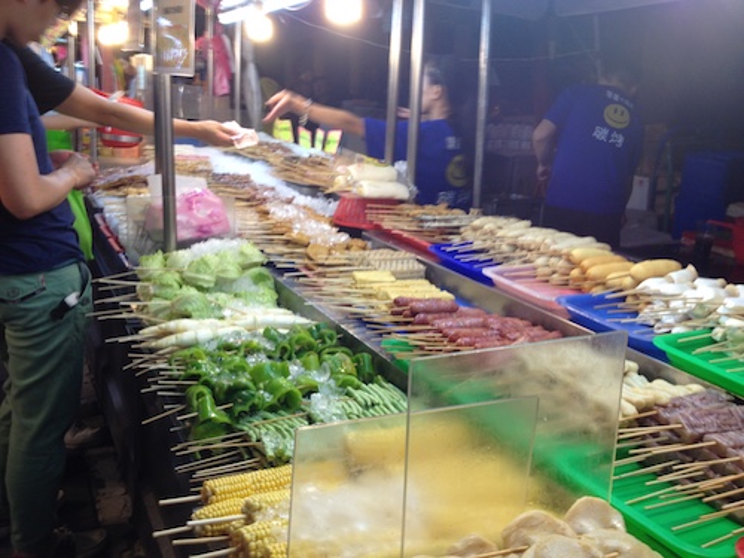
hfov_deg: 52.6
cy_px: 279
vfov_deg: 40.7
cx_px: 372
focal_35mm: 35
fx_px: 752
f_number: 2.4
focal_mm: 4.28
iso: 50
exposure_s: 1/30
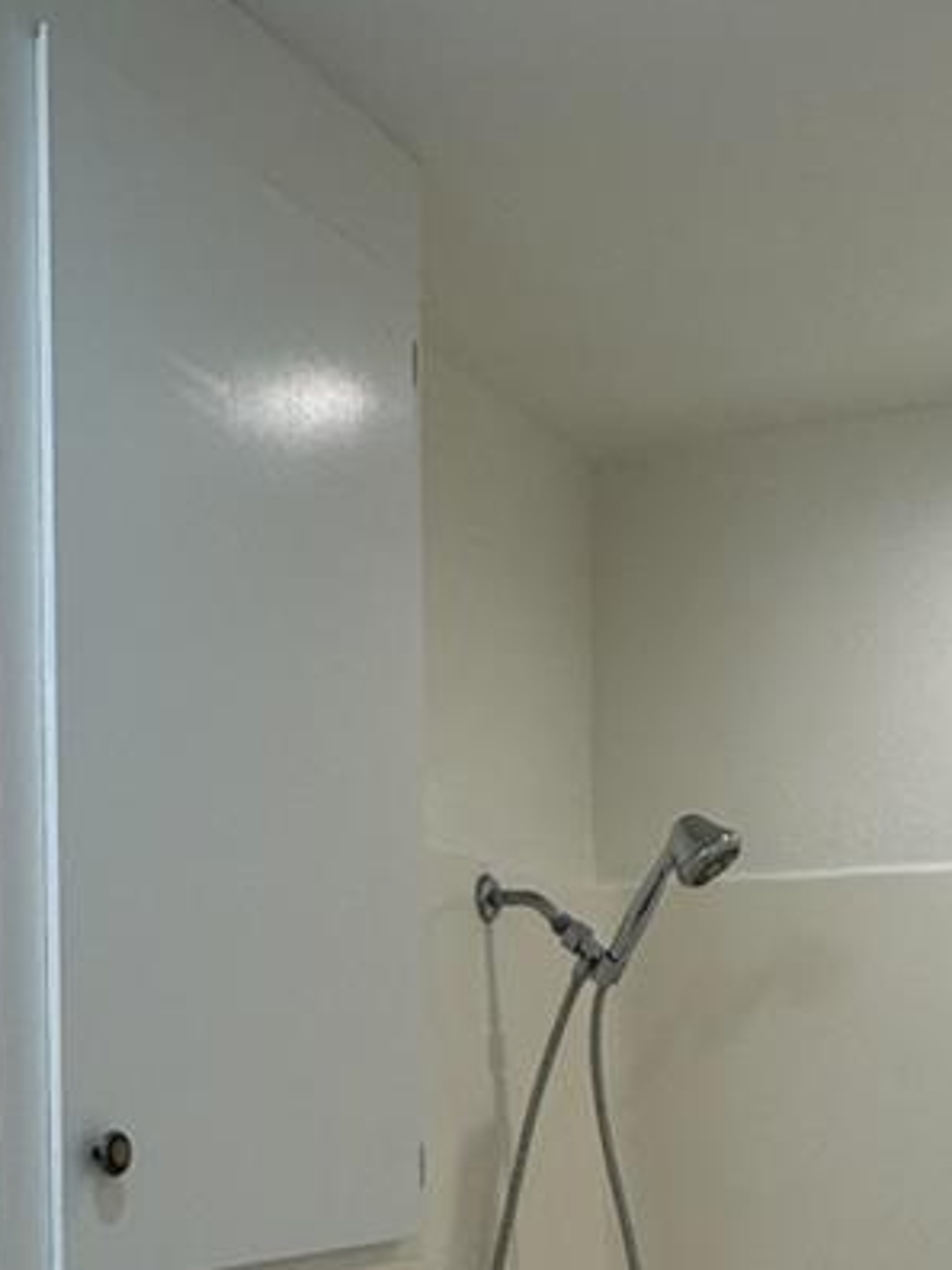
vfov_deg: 34.4
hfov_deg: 27.4
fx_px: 1943
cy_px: 1110
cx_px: 630
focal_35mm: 53
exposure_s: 1/120
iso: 64
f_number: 2.2
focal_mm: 2.22
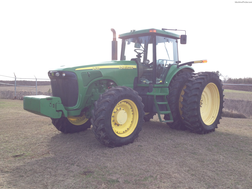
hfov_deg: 52.6
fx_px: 255
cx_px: 126
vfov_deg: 40.7
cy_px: 94
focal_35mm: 35
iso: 50
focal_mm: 4.28
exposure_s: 1/460
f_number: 2.4
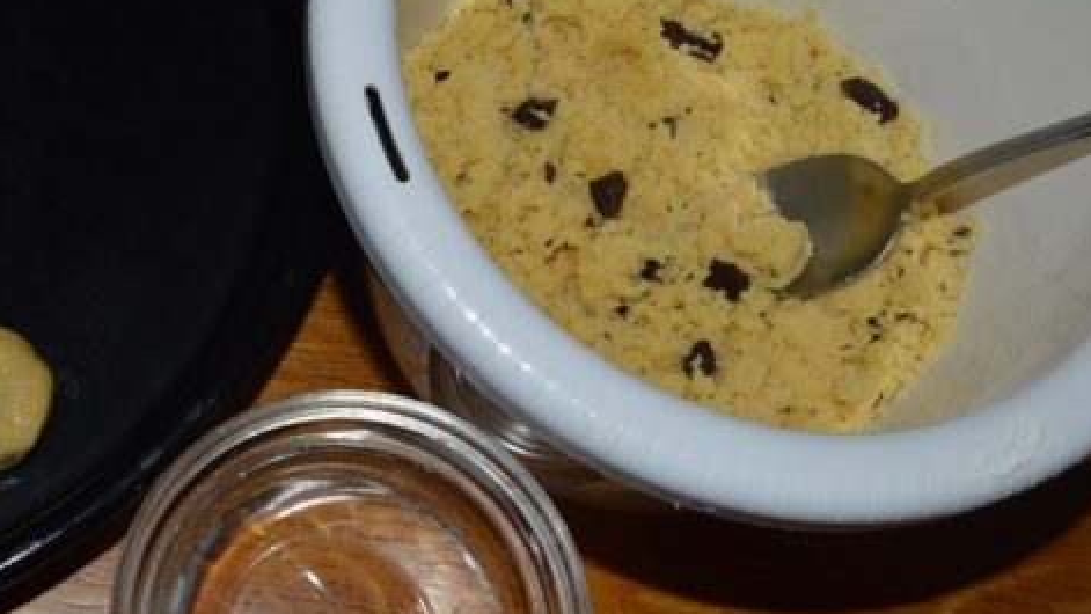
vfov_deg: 21.4
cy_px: 363
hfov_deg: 36.6
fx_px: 1620
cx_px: 322
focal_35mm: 56
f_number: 8
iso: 100
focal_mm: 24
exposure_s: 1/60
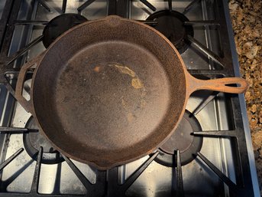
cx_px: 131
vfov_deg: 56.8
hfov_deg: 71.6
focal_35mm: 24
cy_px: 98
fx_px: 182
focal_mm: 6.76
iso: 250
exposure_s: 1/120
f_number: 1.78
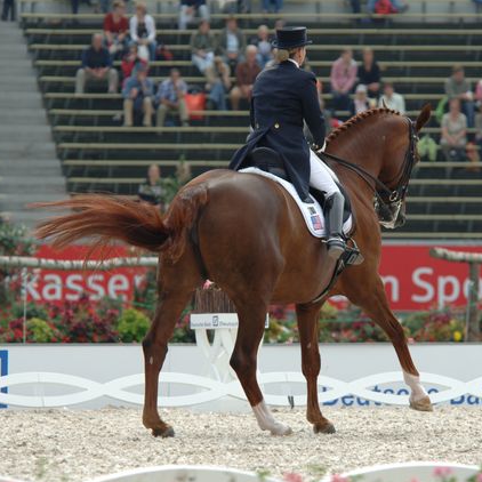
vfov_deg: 3.9
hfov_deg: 3.9
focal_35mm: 444
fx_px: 6995
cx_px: 320
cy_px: 242
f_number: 5.6
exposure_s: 1/500
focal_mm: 230
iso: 200
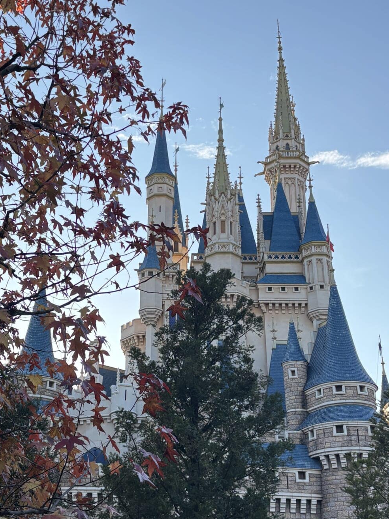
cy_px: 227
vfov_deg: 48.9
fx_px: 570
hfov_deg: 37.4
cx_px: 135
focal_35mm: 38
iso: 50
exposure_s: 1/943
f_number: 1.6
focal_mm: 5.96
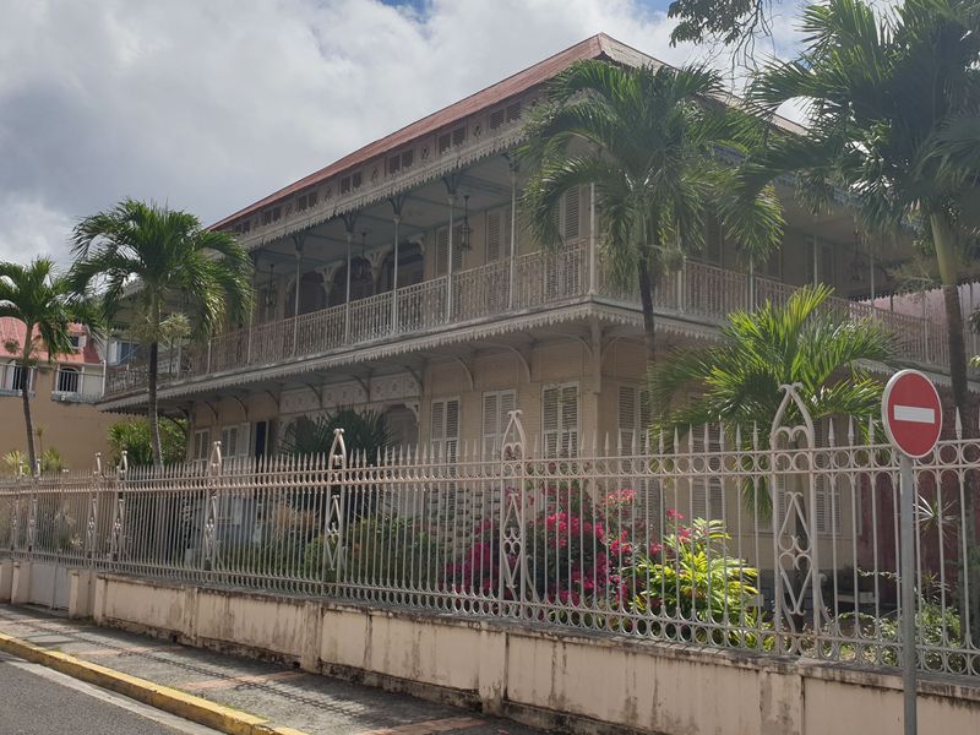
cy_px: 368
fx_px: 736
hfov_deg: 67.3
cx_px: 490
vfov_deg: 53.1
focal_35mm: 26
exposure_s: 1/2066
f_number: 2.4
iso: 50
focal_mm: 4.3
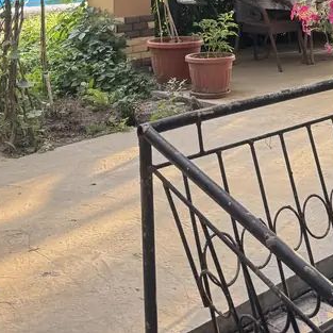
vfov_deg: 23.4
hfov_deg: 28.2
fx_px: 664
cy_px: -145
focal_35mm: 61
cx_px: 176
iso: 200
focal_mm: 6.76
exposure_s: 1/121
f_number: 1.78
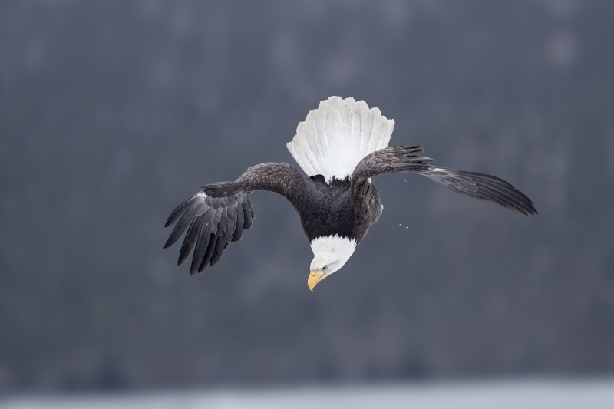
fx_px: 5115
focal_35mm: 300
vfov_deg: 4.6
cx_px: 307
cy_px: 204
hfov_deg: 6.9
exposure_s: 1/3200
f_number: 2.8
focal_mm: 300
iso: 3200
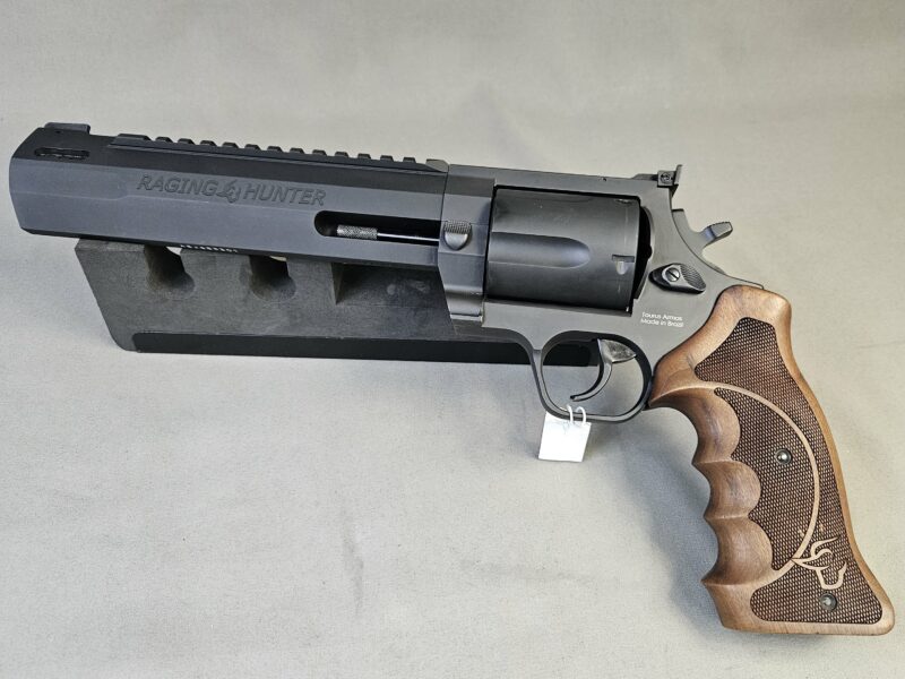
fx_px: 601
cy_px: 340
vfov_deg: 58.9
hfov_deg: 73.9
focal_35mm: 23
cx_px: 452
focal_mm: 5.4
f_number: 1.8
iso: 500
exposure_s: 1/100
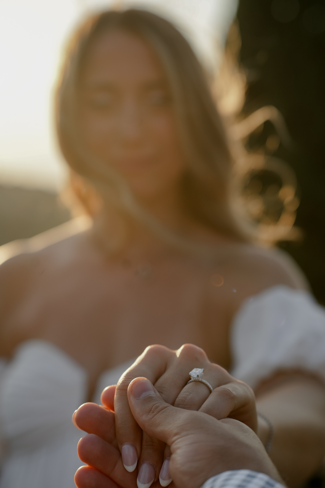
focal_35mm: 70
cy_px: 244
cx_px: 162
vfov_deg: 28.8
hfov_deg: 19.5
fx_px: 948
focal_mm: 70
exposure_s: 1/500
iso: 100
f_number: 4
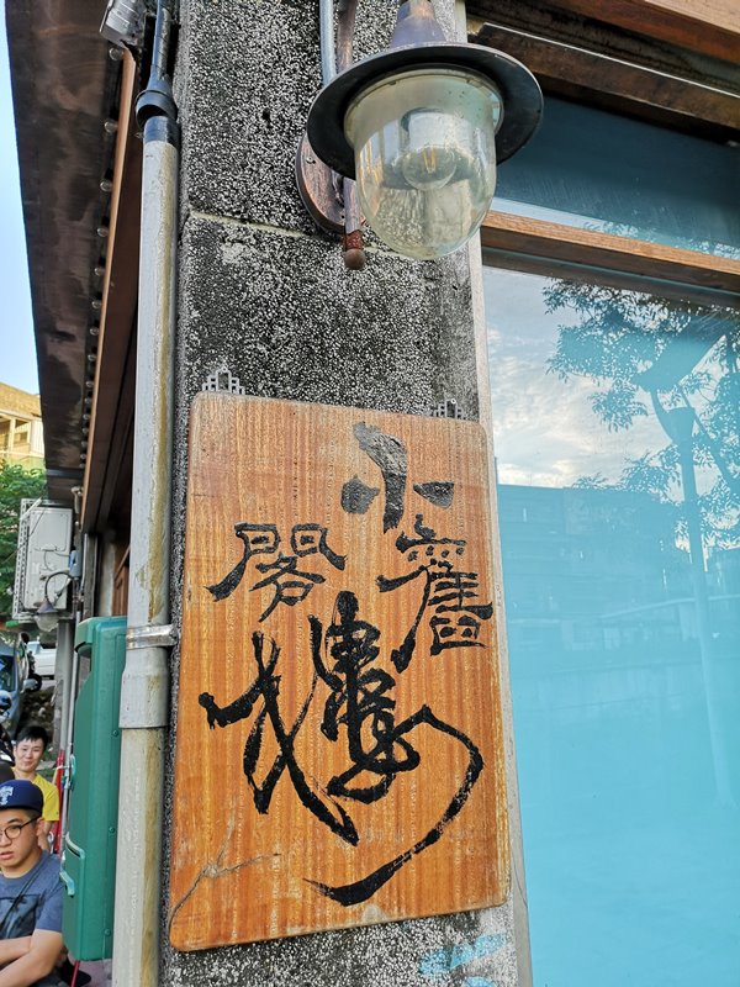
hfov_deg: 51.4
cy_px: 494
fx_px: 770
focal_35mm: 27
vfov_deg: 65.3
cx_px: 370
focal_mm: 3.95
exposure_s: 1/199
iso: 50
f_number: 1.8
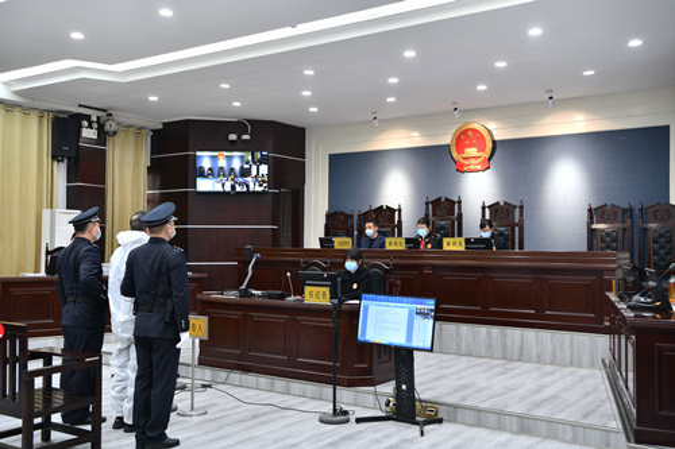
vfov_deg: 35.0
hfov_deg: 50.7
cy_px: 224
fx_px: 712
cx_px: 338
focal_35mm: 38
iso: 250
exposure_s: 1/15
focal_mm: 38
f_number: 4
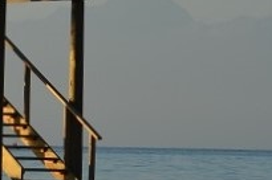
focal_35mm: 485
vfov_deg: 2.8
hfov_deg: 4.2
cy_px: 85
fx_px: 3658
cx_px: -140
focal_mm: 85
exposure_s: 1/250
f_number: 8
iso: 100
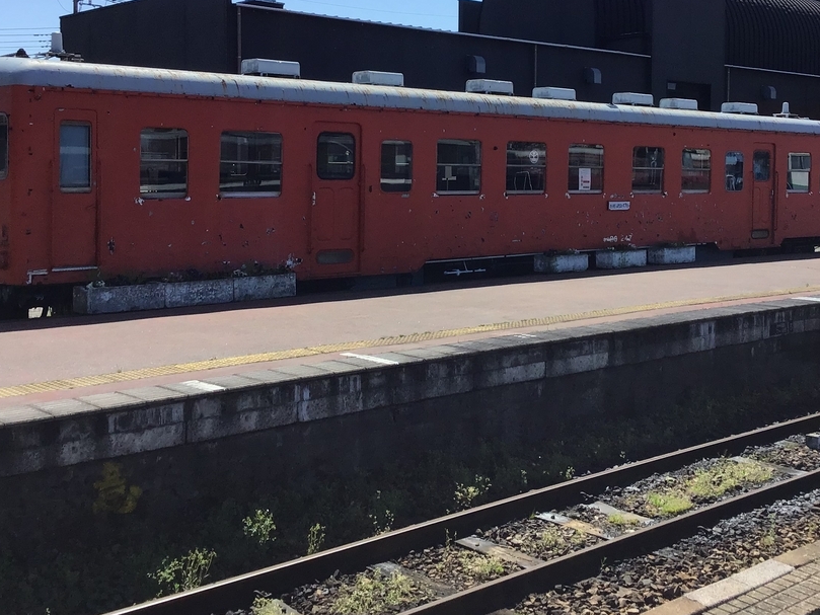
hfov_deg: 41.2
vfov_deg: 31.2
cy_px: 198
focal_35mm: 46
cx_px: 463
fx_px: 1090
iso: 25
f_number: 2.4
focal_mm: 3.3
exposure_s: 1/1567
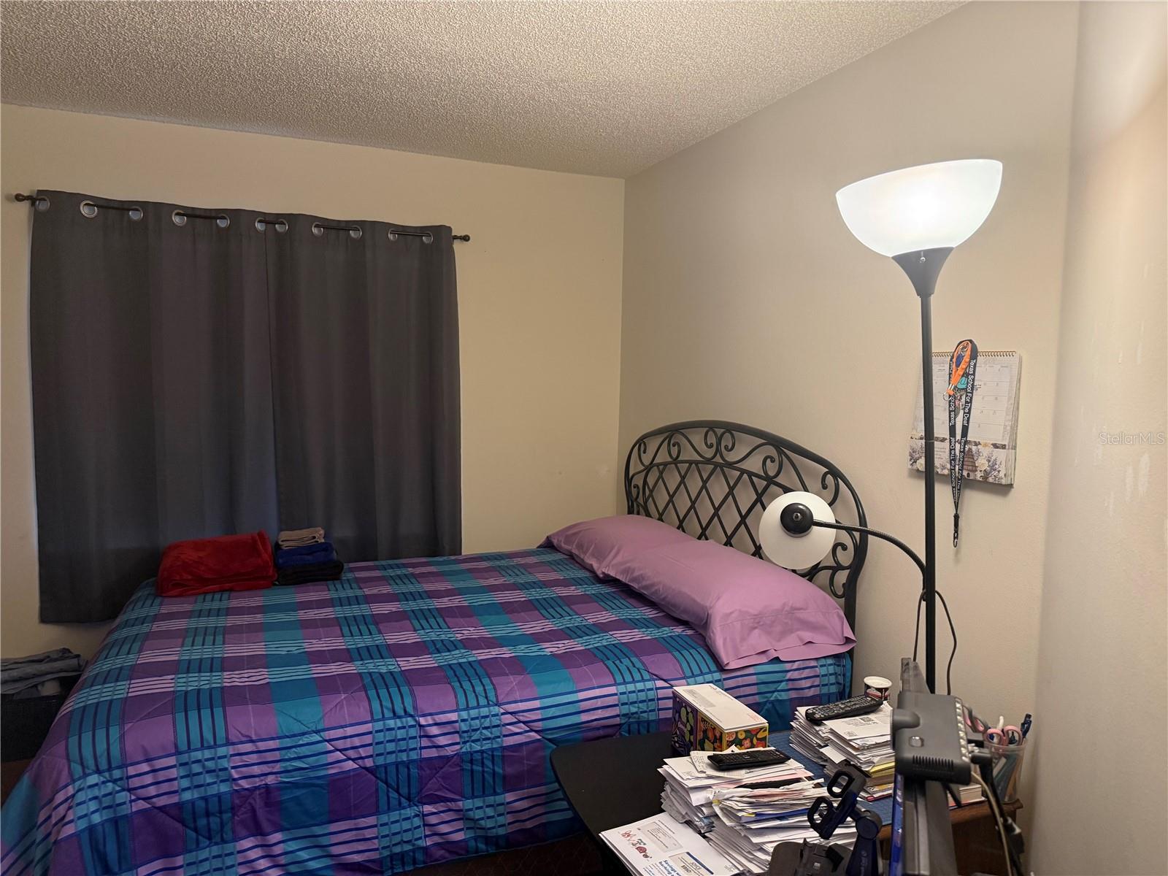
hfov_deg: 71.6
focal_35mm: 24
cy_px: 438
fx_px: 810
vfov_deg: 56.8
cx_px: 584
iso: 320
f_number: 1.78
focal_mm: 6.76
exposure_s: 1/60
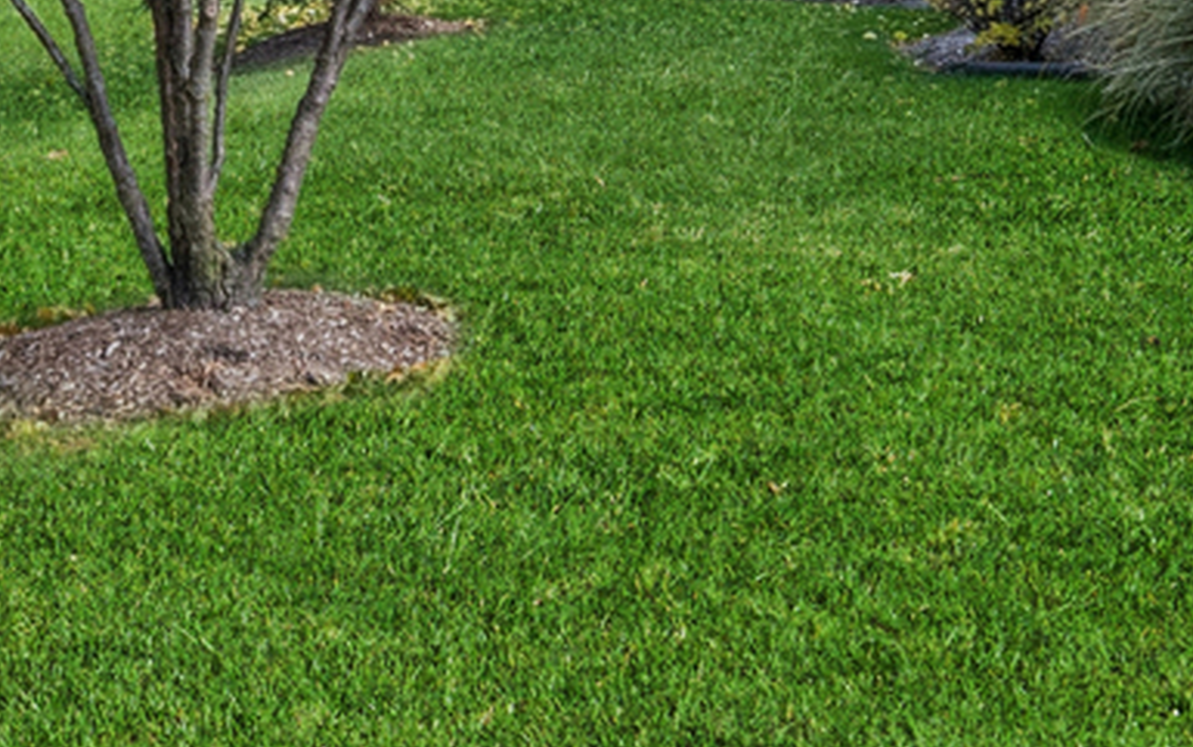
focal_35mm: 90
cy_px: -81
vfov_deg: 14.2
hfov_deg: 22.4
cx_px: 102
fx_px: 2927
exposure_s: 1/160
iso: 250
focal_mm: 14
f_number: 8
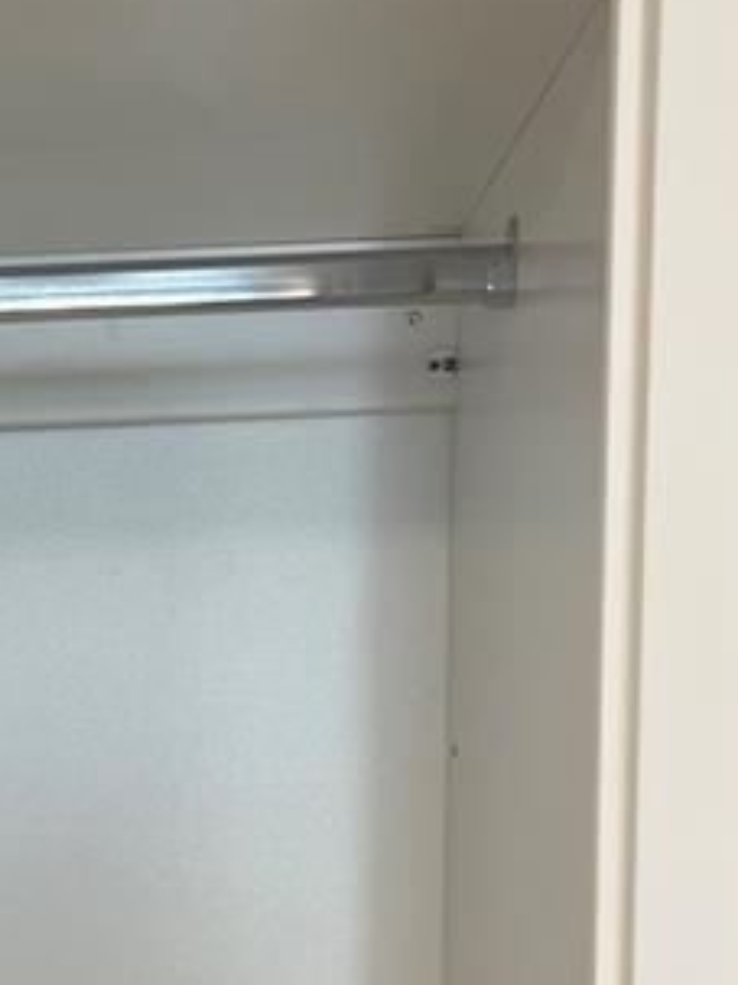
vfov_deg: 17.8
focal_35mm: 103
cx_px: -260
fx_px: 2930
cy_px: 1304
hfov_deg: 13.7
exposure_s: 1/120
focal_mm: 5.7
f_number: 1.5
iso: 64
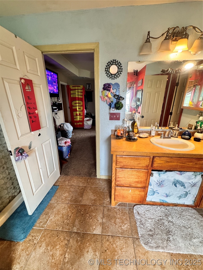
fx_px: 109
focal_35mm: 14
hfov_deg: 85.7
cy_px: 135
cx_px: 102
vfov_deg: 102.1
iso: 250
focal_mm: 2.22
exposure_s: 1/60
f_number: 2.2
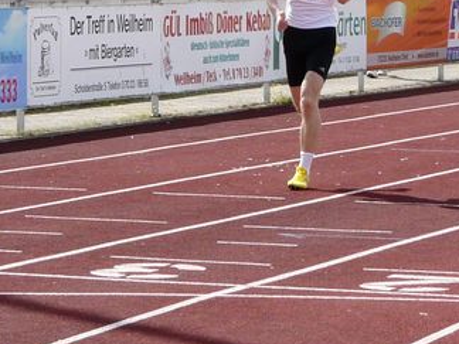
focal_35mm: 267
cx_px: 261
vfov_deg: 5.6
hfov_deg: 7.4
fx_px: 3540
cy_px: 25
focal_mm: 14
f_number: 5.6
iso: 100
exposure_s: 1/250
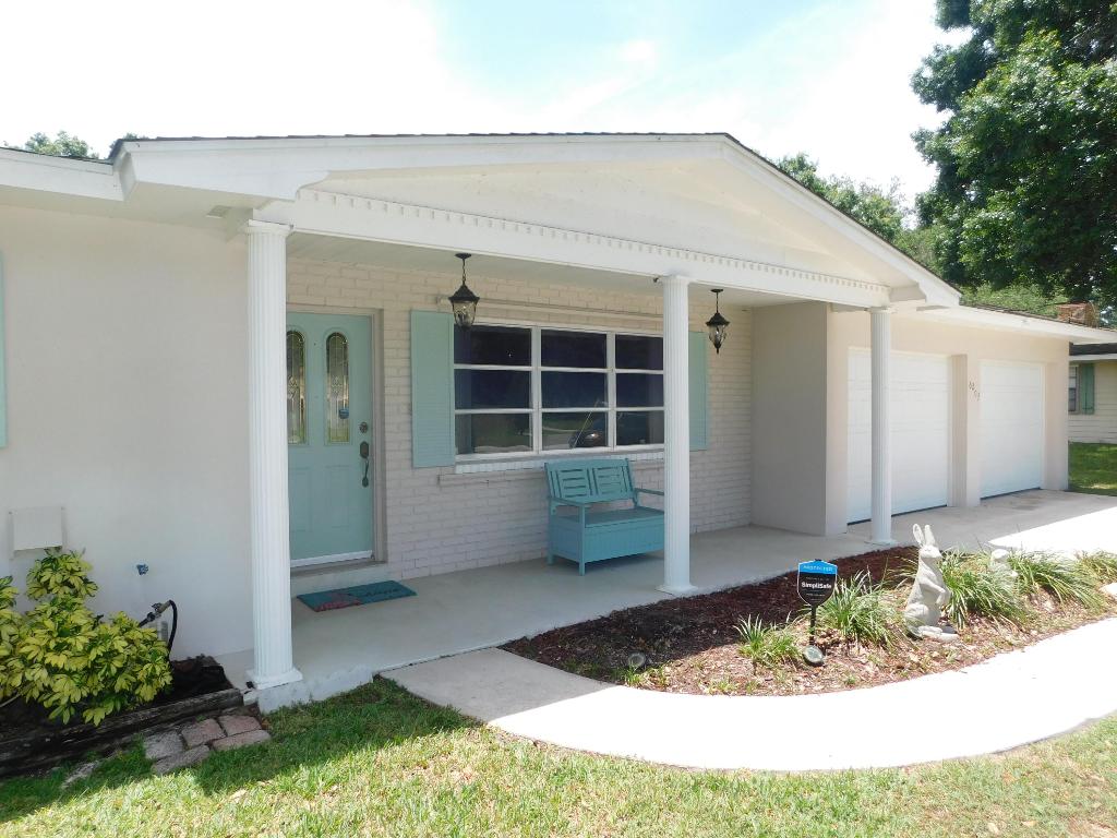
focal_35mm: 23
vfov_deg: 58.9
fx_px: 742
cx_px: 558
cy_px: 419
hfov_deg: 73.9
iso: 125
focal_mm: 4
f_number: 3
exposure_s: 1/800
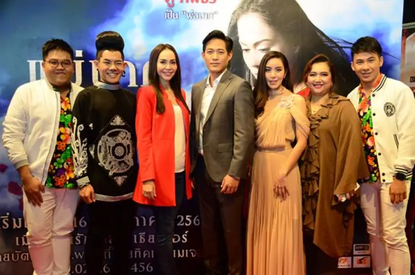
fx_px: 397
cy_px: 138
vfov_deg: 38.2
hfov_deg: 55.2
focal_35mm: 34
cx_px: 208
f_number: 3.8
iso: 2000
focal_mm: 23
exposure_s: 1/80
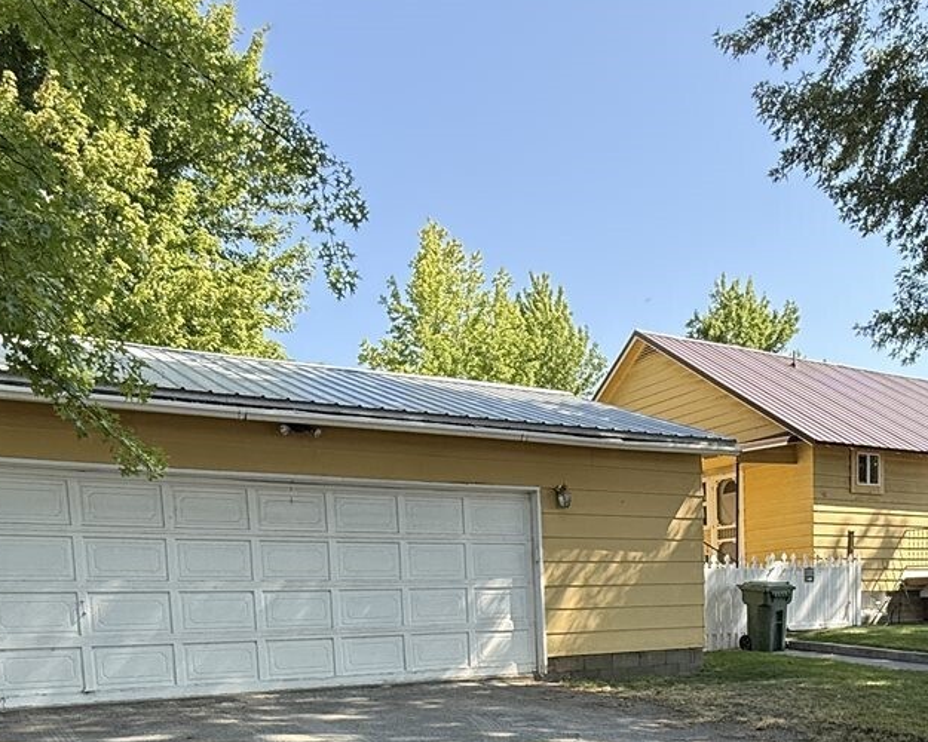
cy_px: 711
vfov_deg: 38.4
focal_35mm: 35
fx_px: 961
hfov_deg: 50.6
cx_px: 619
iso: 64
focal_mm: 2.22
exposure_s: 1/527
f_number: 2.2
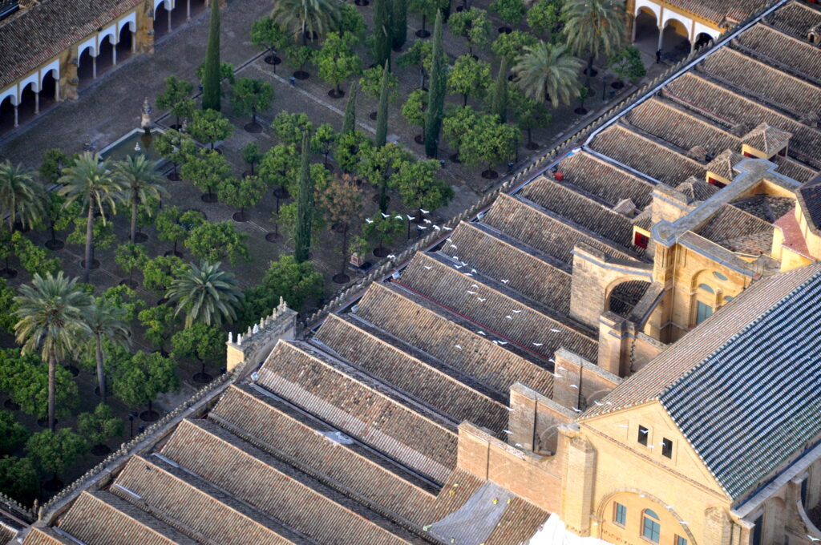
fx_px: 4612
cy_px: 272
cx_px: 410
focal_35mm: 202
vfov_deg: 6.8
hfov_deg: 10.2
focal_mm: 135
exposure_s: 1/250
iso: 400
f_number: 6
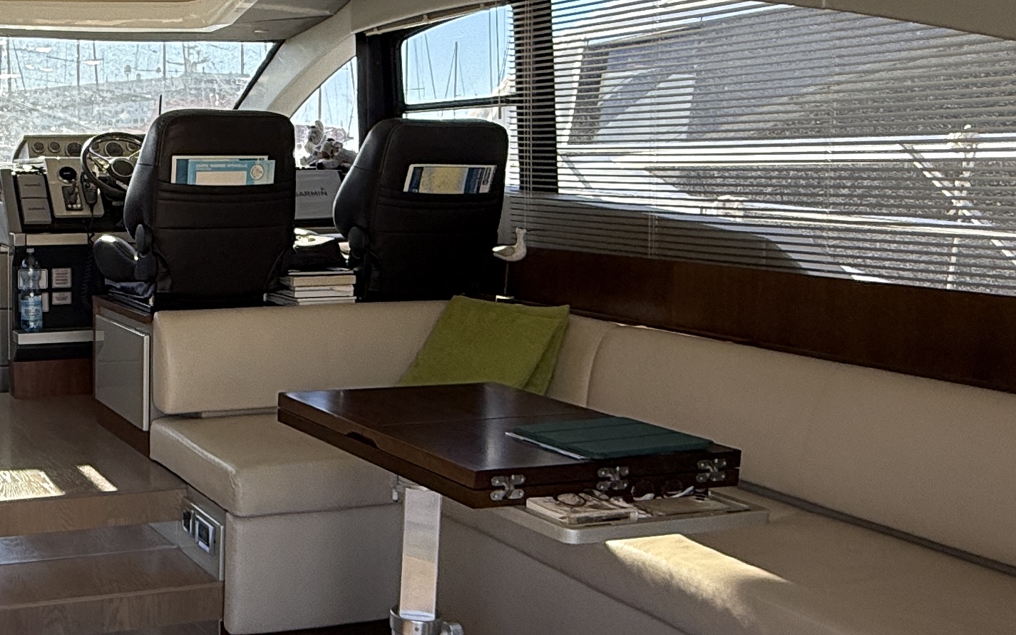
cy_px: 310
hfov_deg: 42.8
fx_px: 1163
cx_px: 79
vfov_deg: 30.5
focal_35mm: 42
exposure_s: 1/215
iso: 64
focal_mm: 2.22
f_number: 2.2
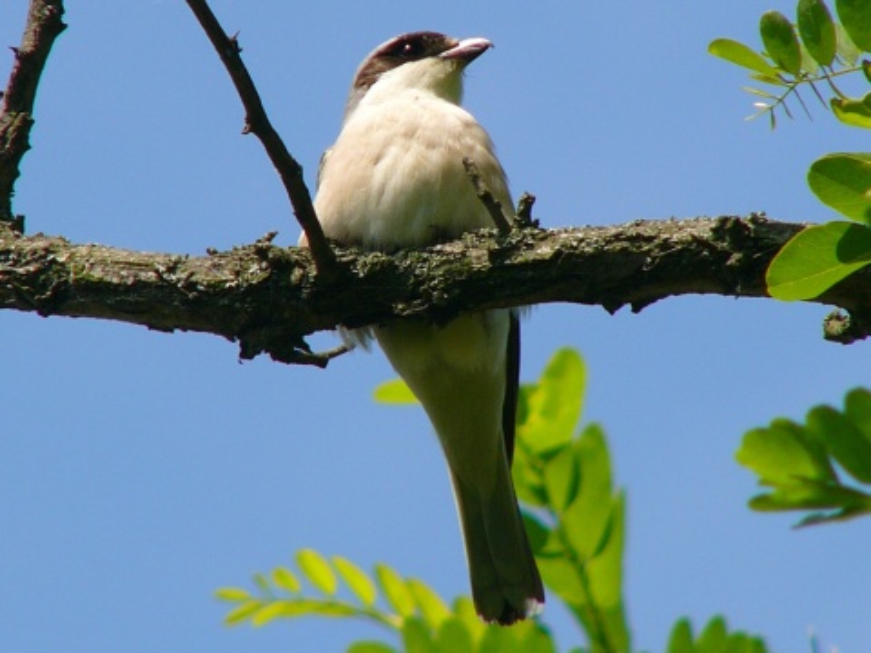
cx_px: 436
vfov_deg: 3.4
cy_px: 326
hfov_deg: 4.6
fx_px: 10870
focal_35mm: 432
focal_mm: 72
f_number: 4
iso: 50
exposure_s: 1/640
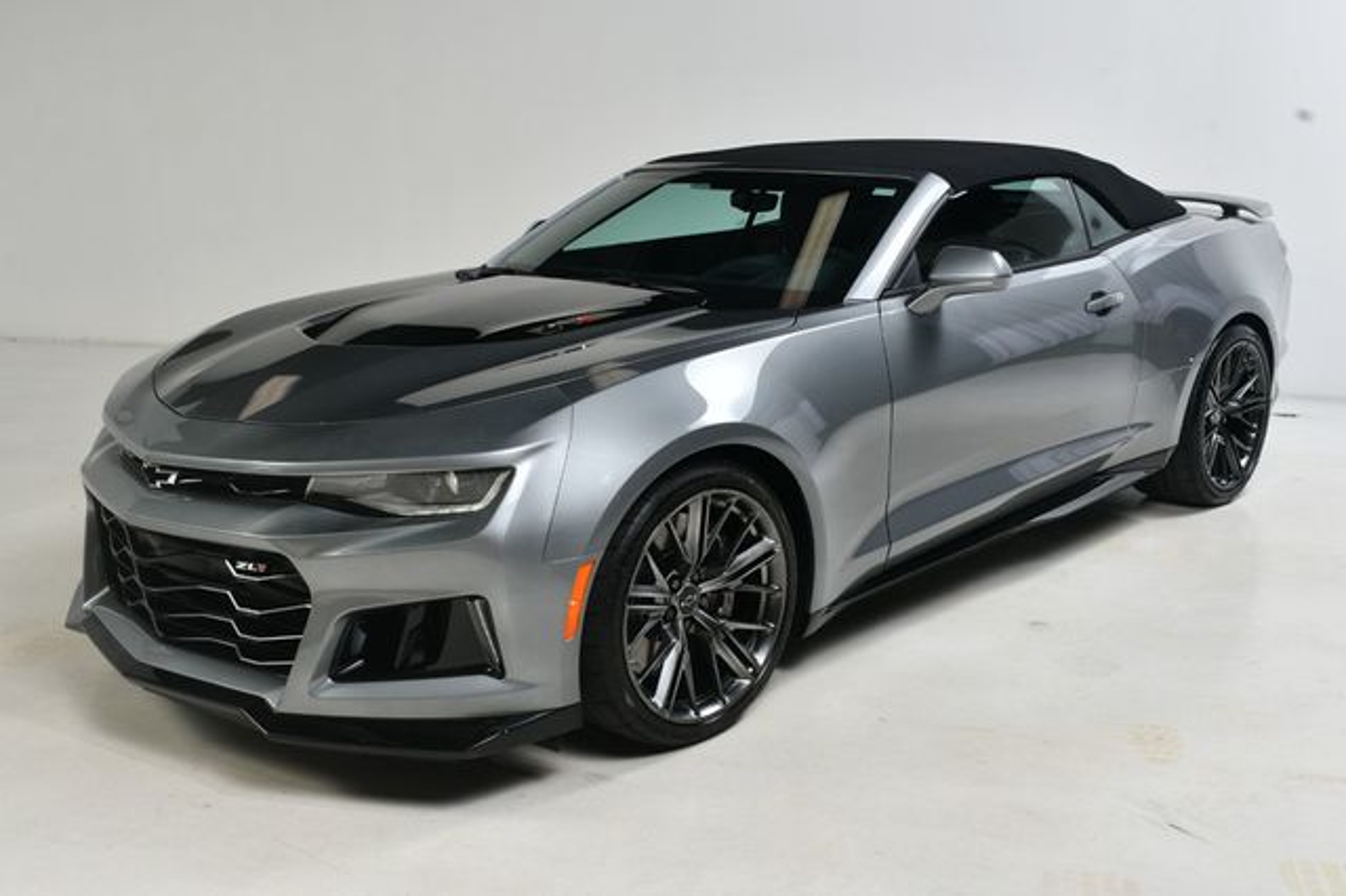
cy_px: 448
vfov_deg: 34.2
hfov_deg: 49.6
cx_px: 673
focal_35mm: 39
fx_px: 1457
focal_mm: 26
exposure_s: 1/160
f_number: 13
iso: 100
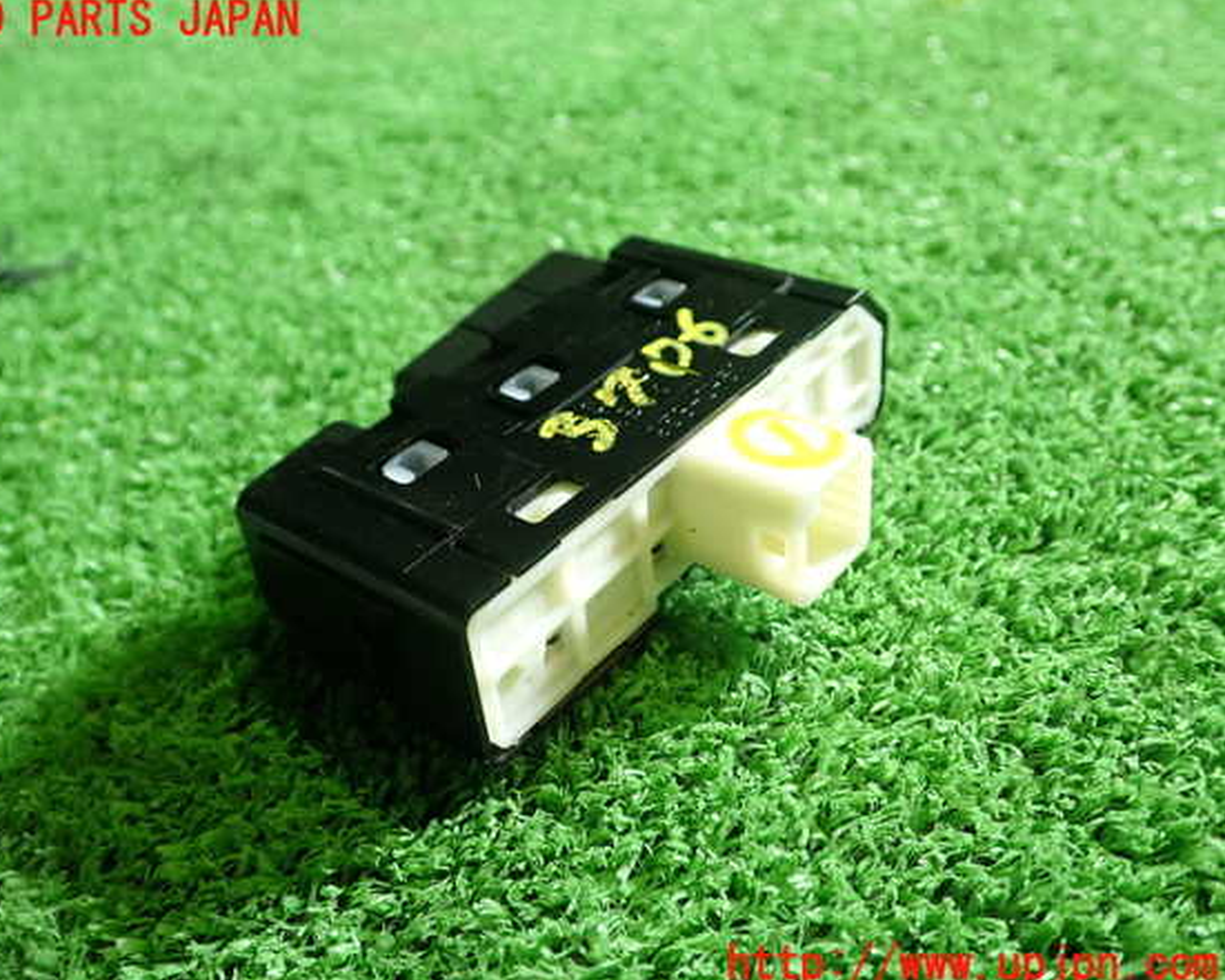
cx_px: 562
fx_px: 1233
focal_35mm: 34
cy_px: 493
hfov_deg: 52.8
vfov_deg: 43.4
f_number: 2.4
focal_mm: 5.79
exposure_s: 1/30
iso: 250
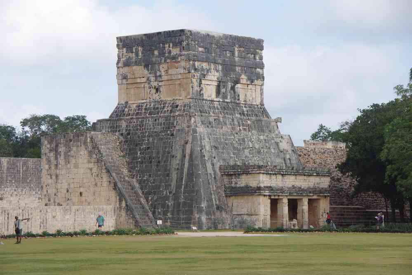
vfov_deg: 11.7
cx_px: 206
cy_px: 138
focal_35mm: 117
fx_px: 1339
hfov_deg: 17.5
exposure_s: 1/125
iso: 200
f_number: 8
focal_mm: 77.5
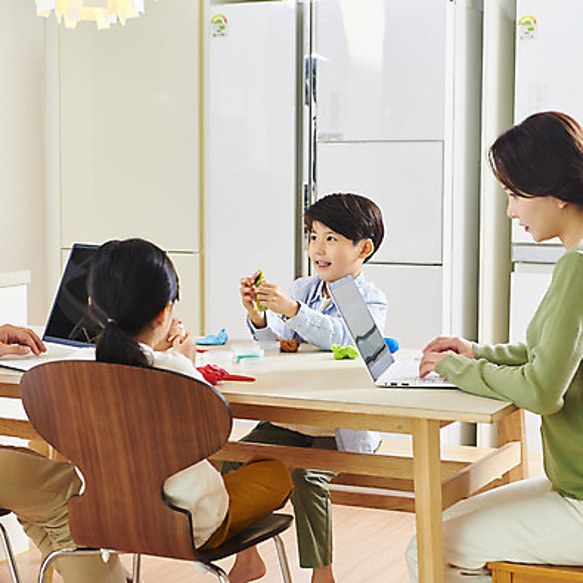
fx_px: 1353
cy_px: 291
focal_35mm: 71
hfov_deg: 24.3
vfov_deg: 24.3
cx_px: 234
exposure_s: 1/125
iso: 250
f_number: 4.5
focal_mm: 55
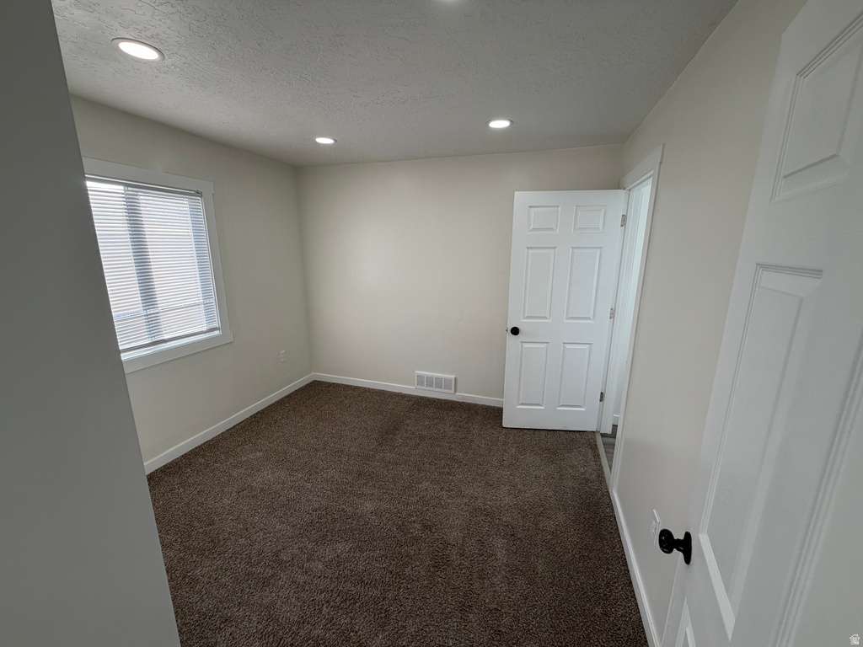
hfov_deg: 102.1
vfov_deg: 85.7
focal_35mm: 14
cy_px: 324
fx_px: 349
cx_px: 432
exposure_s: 1/120
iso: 32
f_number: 2.2
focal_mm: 2.22
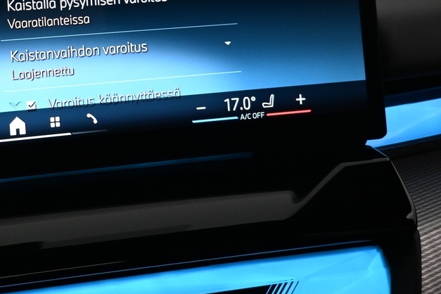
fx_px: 759
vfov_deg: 20.8
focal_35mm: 62
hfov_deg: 29.0
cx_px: -56
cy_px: -37
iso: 640
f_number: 3.5
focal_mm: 16
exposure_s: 1/40
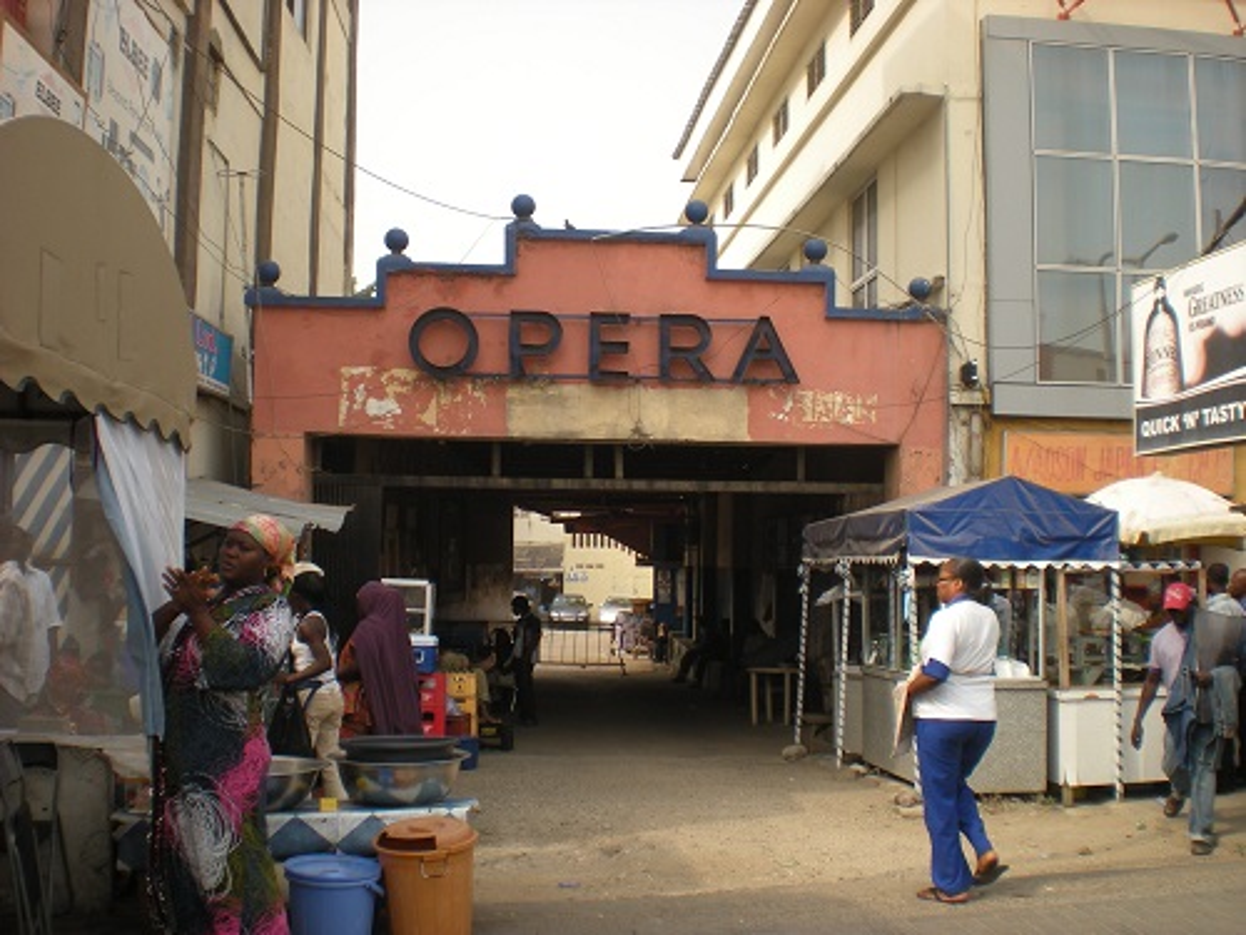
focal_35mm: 38
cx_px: 623
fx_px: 1368
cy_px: 468
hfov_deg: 49.0
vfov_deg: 37.7
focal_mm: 6.3
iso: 64
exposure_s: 1/168
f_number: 4.6
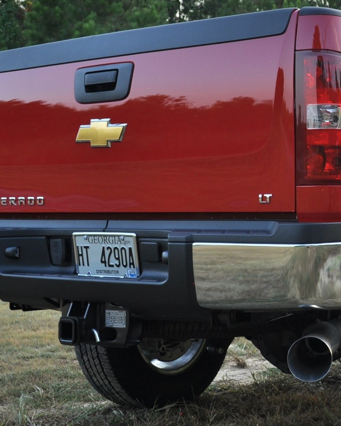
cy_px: 184
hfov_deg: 18.9
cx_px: 397
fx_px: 971
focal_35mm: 77
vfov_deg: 24.7
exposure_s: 1/125
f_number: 5.6
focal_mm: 22
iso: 200
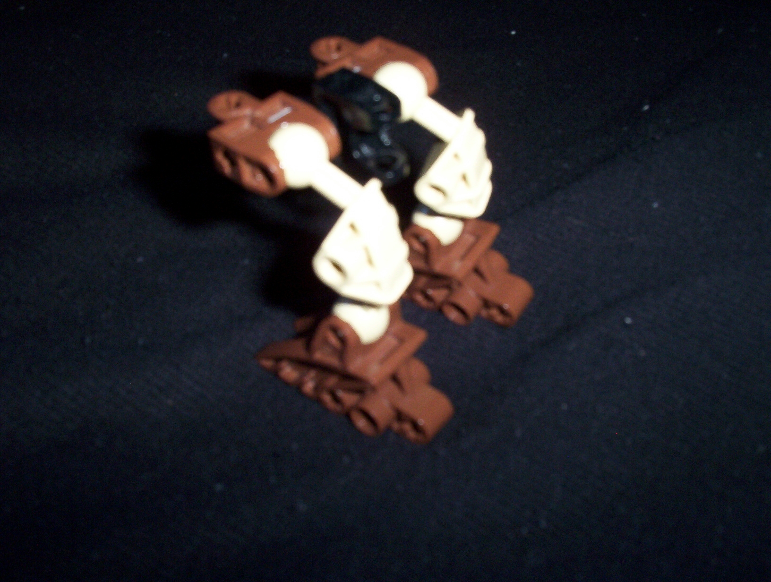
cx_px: 386
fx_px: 871
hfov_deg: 47.8
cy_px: 291
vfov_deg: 37.0
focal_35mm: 39
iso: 140
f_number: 4.5
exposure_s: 1/30
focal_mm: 6
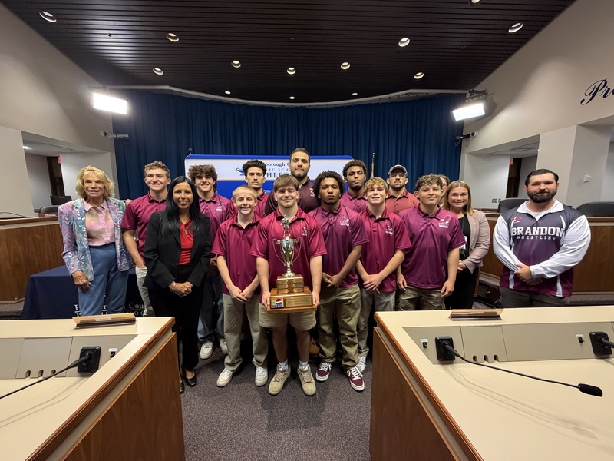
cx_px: 307
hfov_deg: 102.1
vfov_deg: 85.7
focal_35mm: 14
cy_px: 230
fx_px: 248
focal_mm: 2.22
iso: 500
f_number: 2.2
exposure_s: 1/60
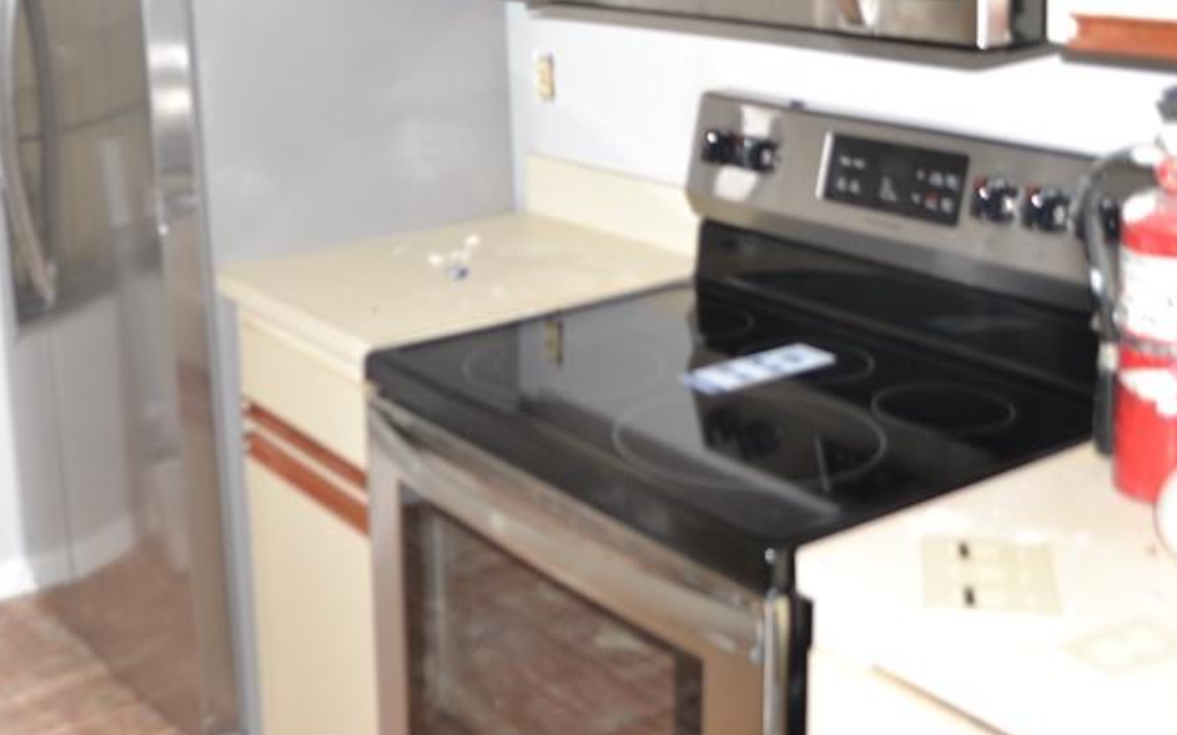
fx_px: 1539
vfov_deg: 26.0
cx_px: 350
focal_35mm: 48
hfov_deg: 41.1
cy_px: 68
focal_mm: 18
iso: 200
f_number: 3.5
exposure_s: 1/125
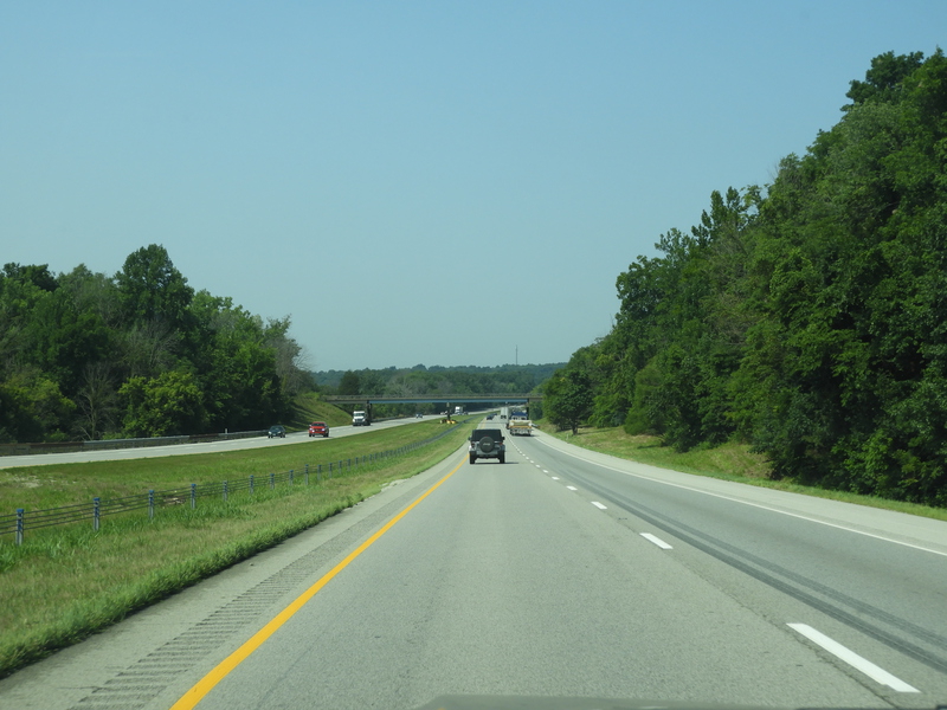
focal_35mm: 65
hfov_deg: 29.8
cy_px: 355
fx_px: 1778
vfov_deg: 22.6
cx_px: 474
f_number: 4.2
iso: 100
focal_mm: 11.6
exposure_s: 1/800
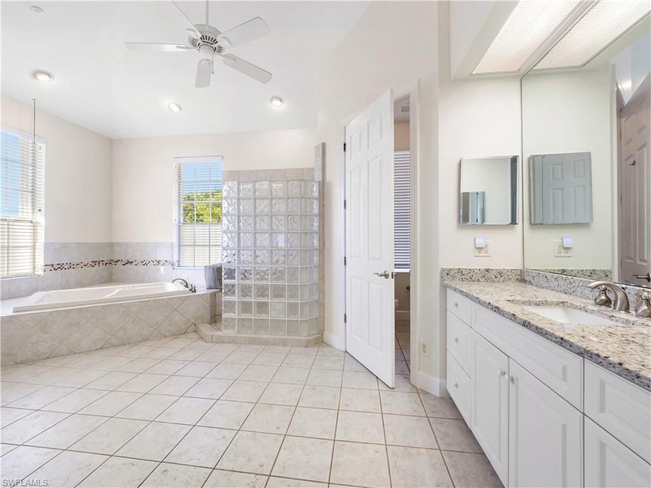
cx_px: 326
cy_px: 244
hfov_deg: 102.1
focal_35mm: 14
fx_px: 263
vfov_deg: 85.7
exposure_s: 1/13
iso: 200
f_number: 7.1
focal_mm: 7
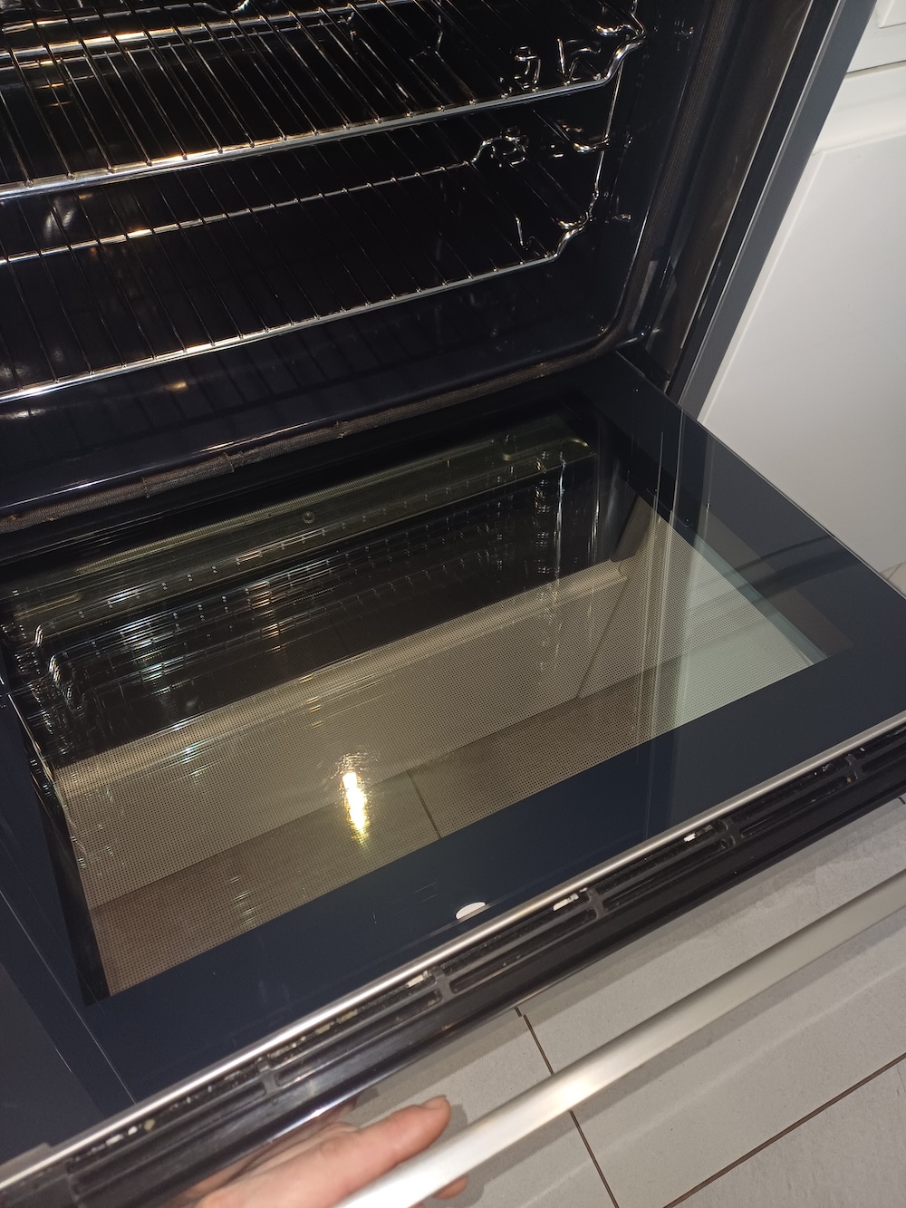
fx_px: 872
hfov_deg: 54.9
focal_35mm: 25
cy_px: 604
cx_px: 453
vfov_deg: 69.4
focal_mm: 4.65
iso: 160
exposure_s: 1/50
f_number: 1.8
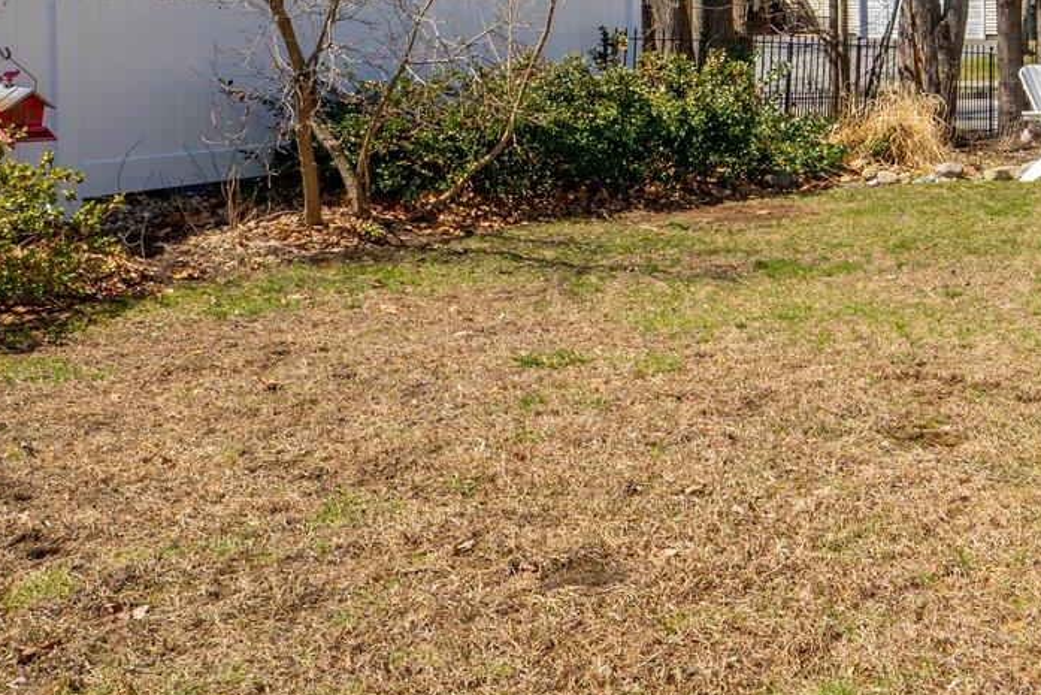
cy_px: 13
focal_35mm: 47
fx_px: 1359
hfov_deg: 39.3
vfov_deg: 27.2
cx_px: 914
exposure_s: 1/125
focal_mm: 16
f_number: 11
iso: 50
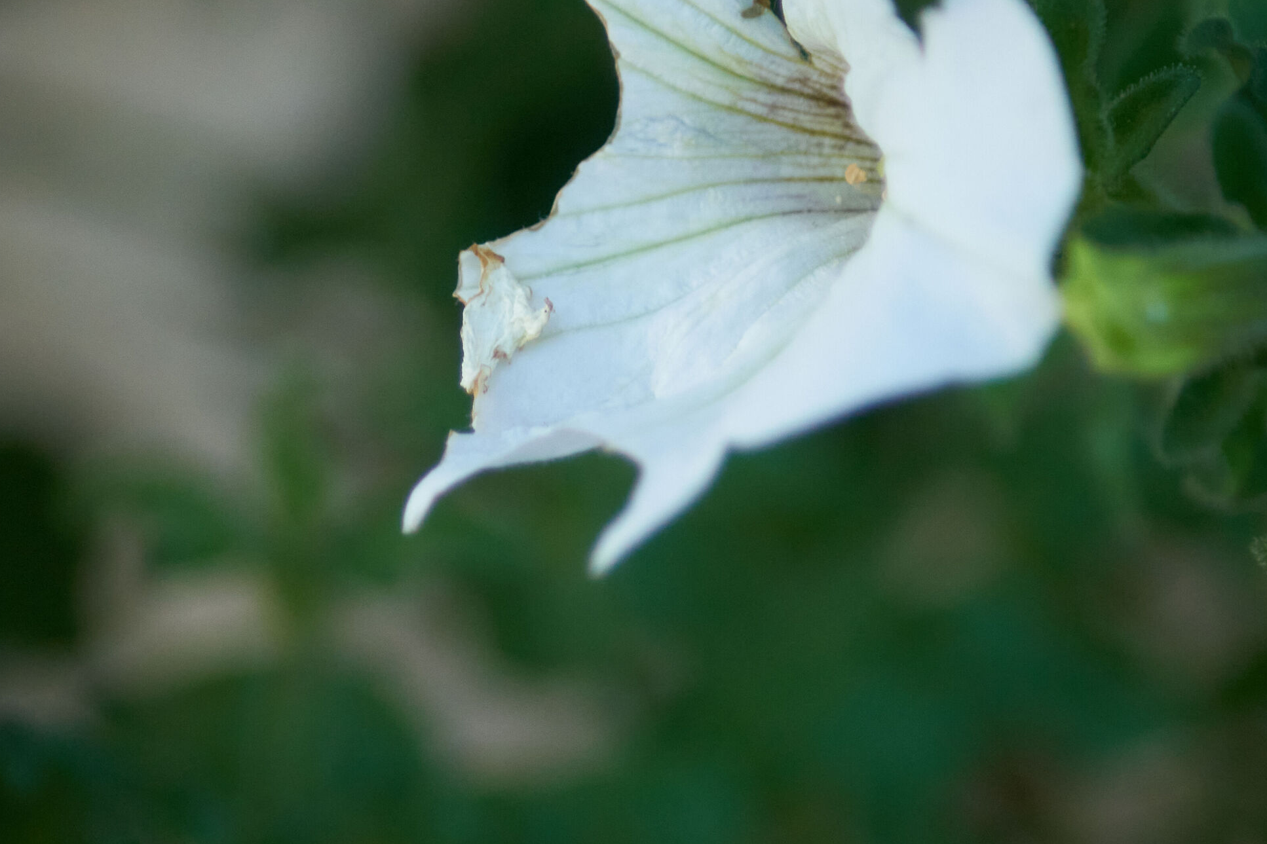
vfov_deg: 3.5
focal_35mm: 391
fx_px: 13759
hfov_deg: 5.3
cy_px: 348
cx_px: 624
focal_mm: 210
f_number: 5.6
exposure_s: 1/500
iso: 500
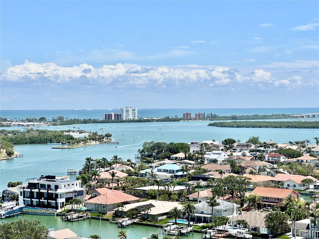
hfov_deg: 25.3
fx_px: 710
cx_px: 160
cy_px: 120
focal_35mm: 77
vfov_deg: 19.1
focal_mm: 9
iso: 32
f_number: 2.8
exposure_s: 1/1248
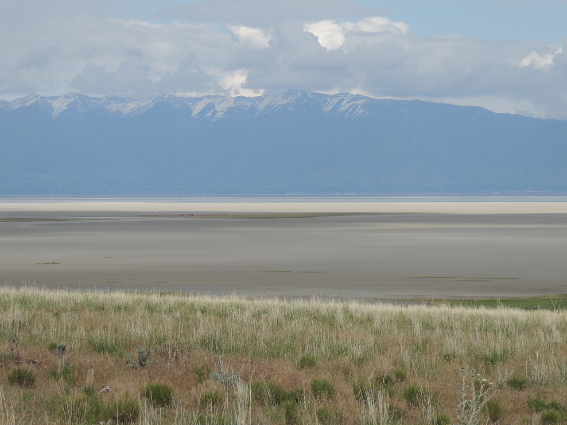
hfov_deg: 16.4
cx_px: 284
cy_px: 212
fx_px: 1966
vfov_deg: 12.3
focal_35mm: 120
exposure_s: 1/1000
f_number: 4.2
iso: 100
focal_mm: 21.4
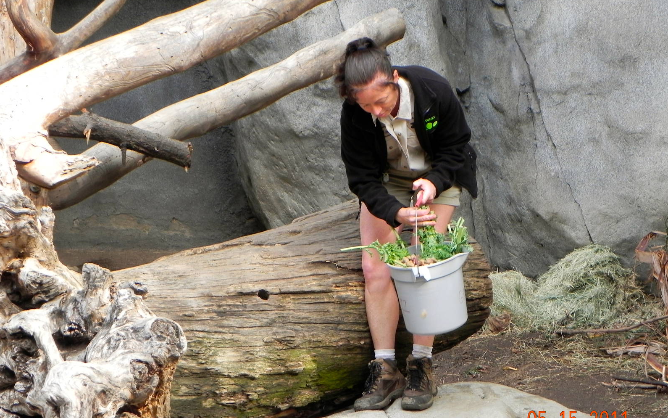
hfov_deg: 18.6
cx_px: 335
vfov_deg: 11.7
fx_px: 2039
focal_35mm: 112
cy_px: 220
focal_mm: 18.8
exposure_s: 1/105
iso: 160
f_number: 4
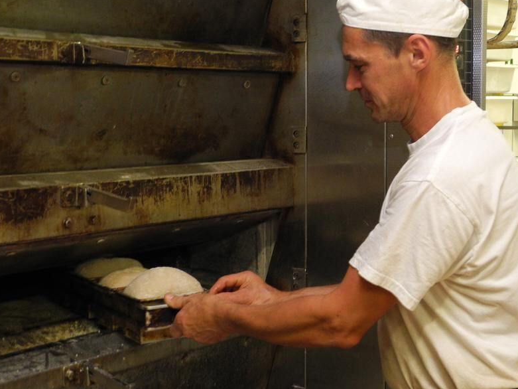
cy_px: 182
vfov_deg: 22.9
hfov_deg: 30.2
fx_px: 958
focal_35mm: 64
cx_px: 317
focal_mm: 10.7
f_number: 3.5
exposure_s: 1/30
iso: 400
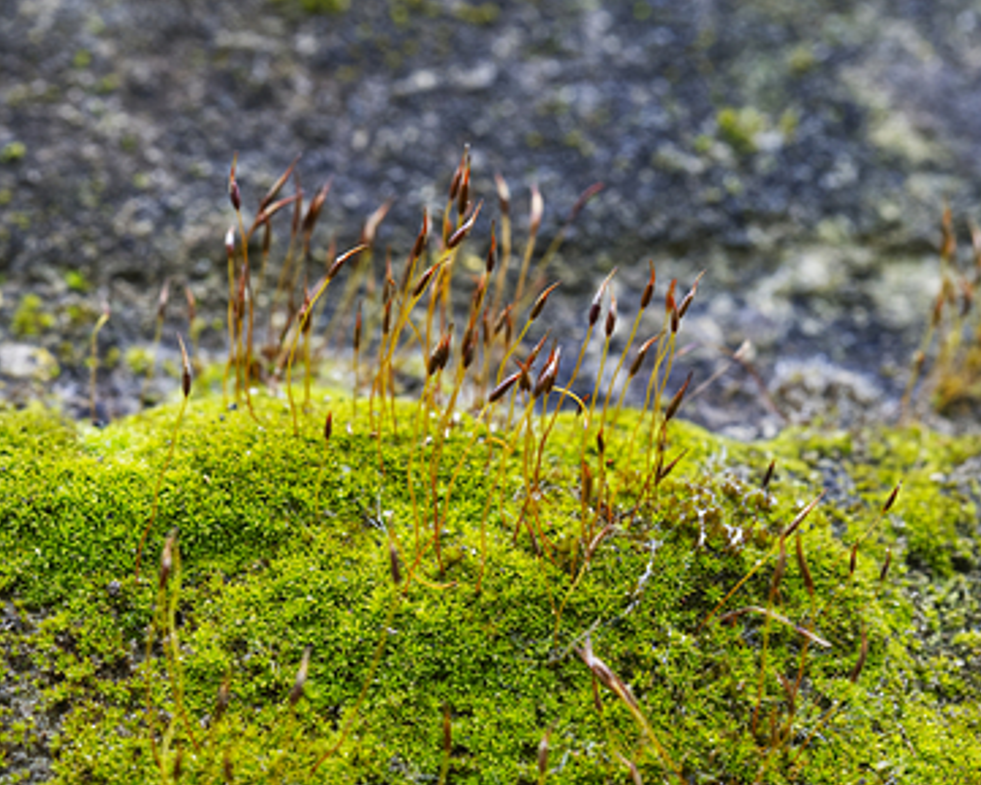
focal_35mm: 78
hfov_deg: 24.4
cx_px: 470
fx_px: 2265
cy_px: 441
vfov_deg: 19.7
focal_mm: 50
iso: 400
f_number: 7.1
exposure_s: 1/100
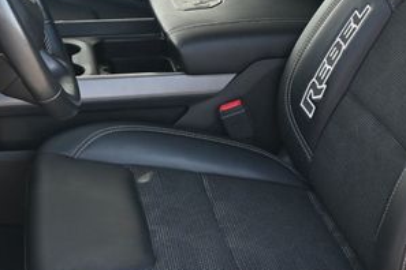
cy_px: 14
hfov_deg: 27.8
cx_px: 185
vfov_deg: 18.4
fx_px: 819
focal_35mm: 73
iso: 400
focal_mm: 22.5
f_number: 4
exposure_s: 1/200
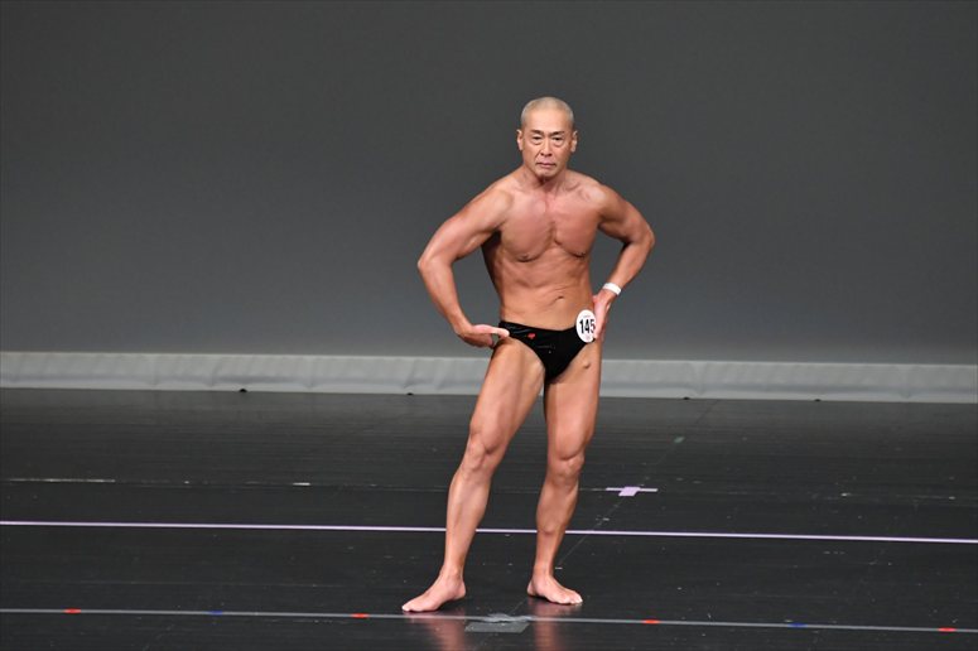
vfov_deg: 3.7
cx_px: 489
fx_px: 10183
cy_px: 326
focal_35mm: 375
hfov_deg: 5.5
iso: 4000
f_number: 5.6
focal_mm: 250
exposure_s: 1/400
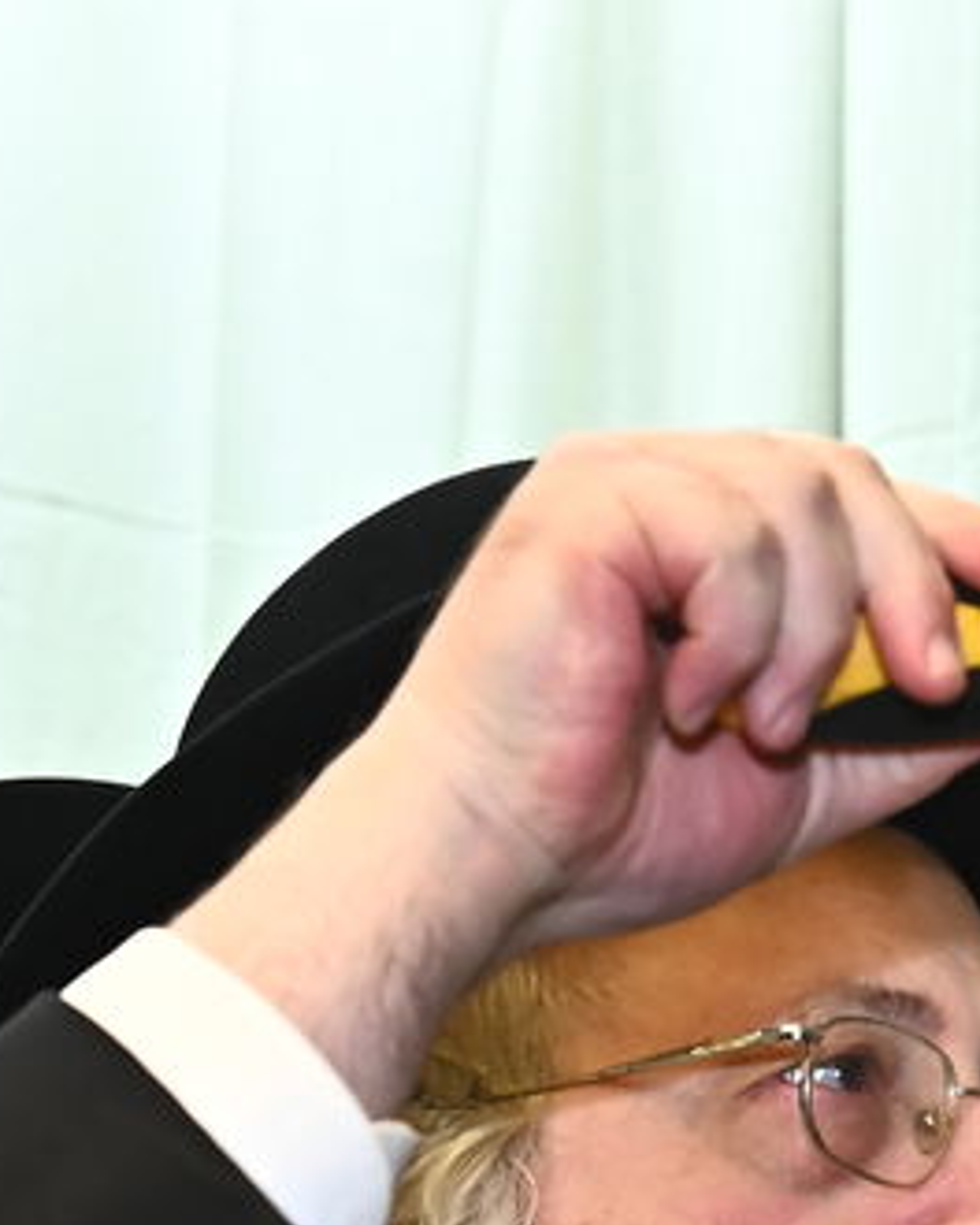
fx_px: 6925
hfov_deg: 8.1
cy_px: 1160
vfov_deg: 10.0
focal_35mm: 191
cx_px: 702
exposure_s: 1/200
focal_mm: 48
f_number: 6.3
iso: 1000
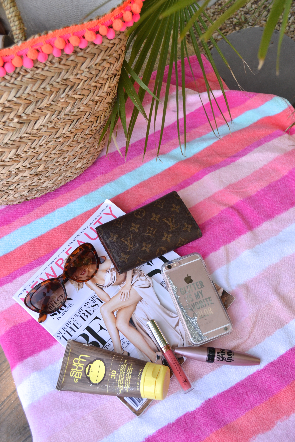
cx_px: 148
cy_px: 221
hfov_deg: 36.9
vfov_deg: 53.1
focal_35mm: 36
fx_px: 442
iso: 400
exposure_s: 1/400
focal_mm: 24
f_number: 5.6
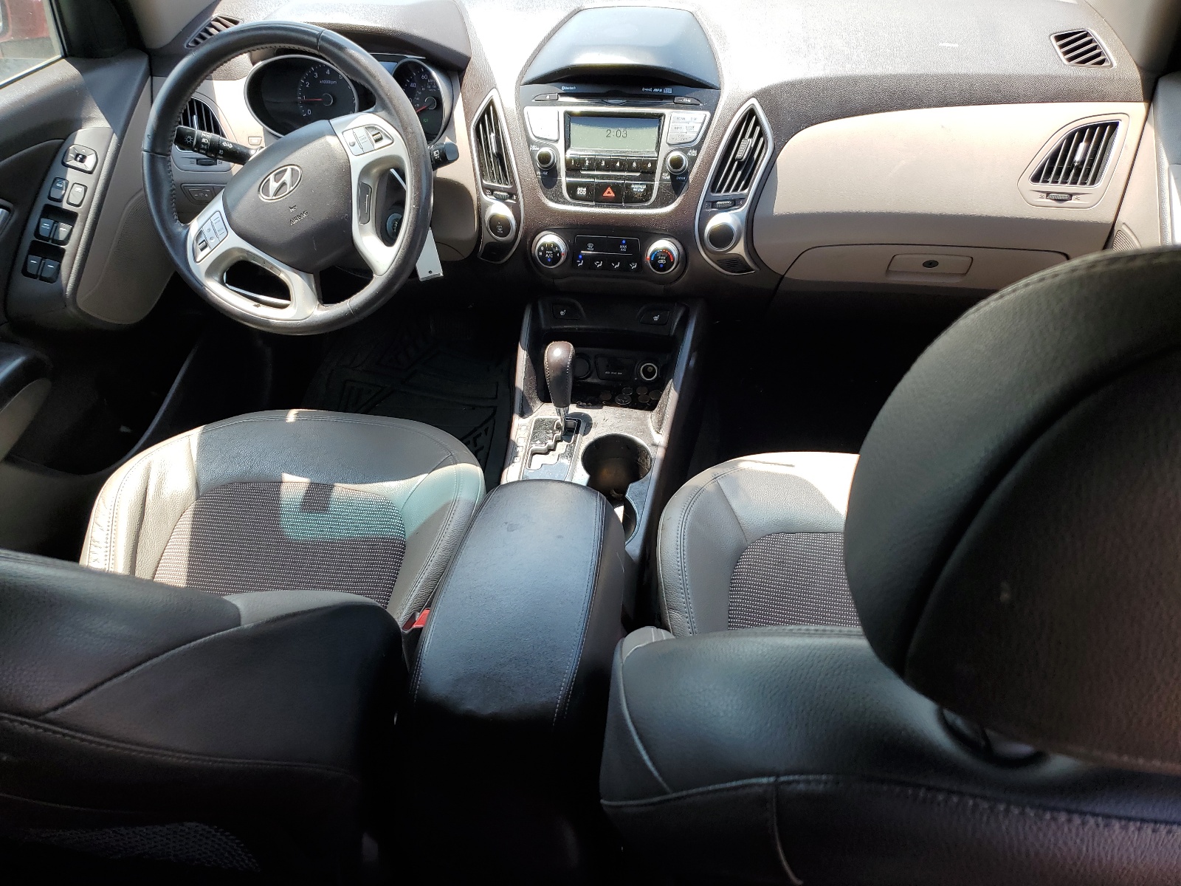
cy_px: 443
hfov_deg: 67.3
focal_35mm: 26
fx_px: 887
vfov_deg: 53.1
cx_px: 590
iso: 50
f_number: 1.5
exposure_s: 1/345
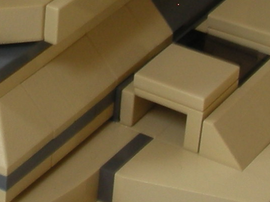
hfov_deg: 13.9
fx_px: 1029
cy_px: -98
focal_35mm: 132
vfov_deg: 10.8
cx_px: -150
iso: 50
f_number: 3
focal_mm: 5.8
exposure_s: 1/11.5
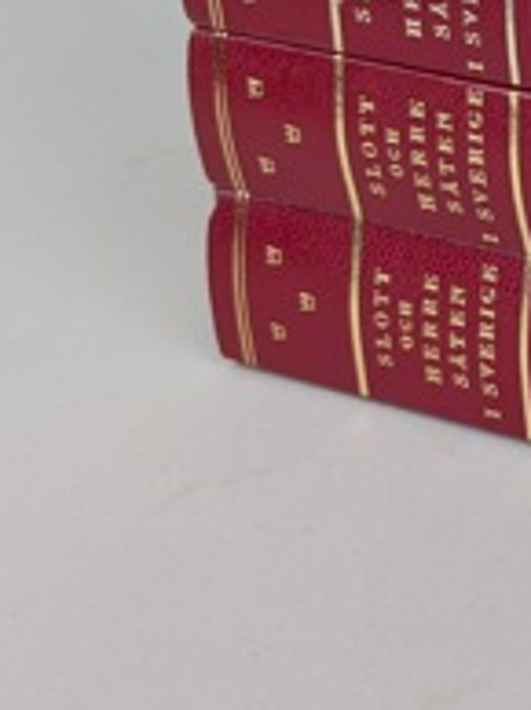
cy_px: 33
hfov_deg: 13.1
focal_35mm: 99
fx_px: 2029
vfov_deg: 19.4
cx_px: 1033
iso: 29
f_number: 1.7
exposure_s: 1/120
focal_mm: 4.53
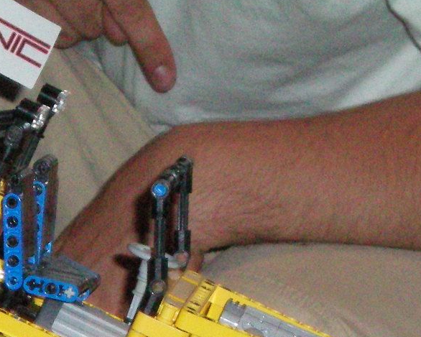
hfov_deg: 6.1
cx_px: 106
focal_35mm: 317
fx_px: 3950
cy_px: 537
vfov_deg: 4.8
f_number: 5.3
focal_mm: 15.3
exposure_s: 1/100
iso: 400
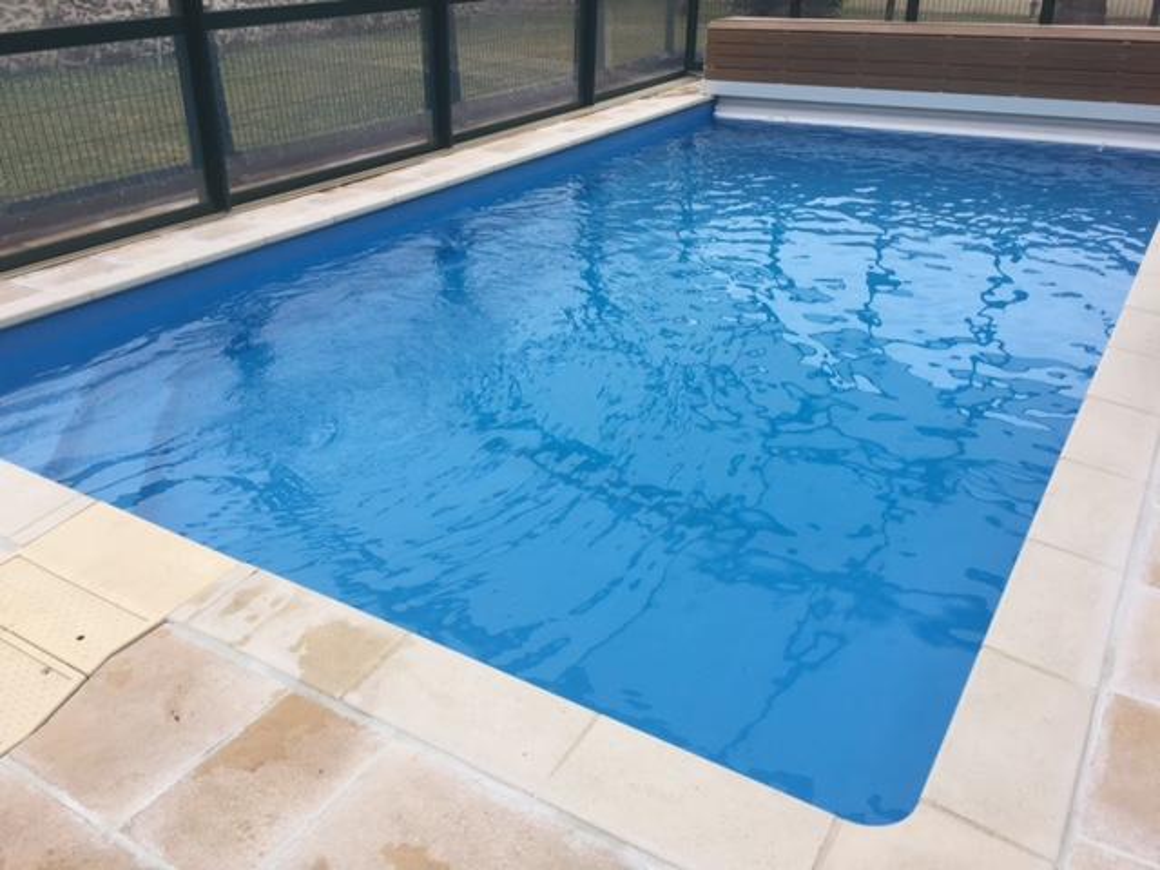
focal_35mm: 29
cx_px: 580
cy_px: 435
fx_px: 972
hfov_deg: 61.7
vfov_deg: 48.2
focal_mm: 4.15
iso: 32
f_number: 2.2
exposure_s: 1/879
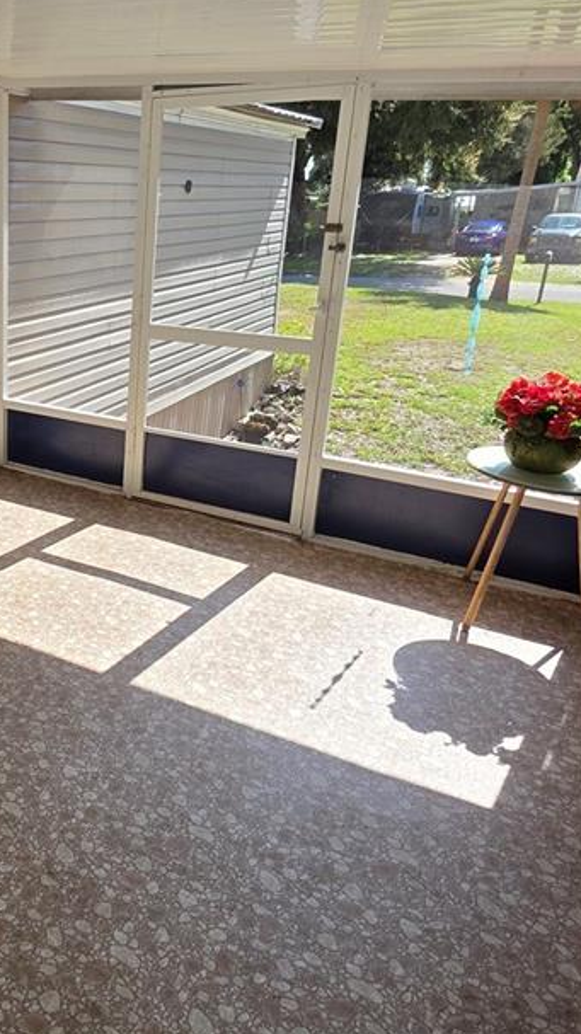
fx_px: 768
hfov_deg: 36.9
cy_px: 468
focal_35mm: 28
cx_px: -9
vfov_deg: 67.8
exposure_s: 1/634
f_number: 1.9
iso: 40
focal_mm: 2.2
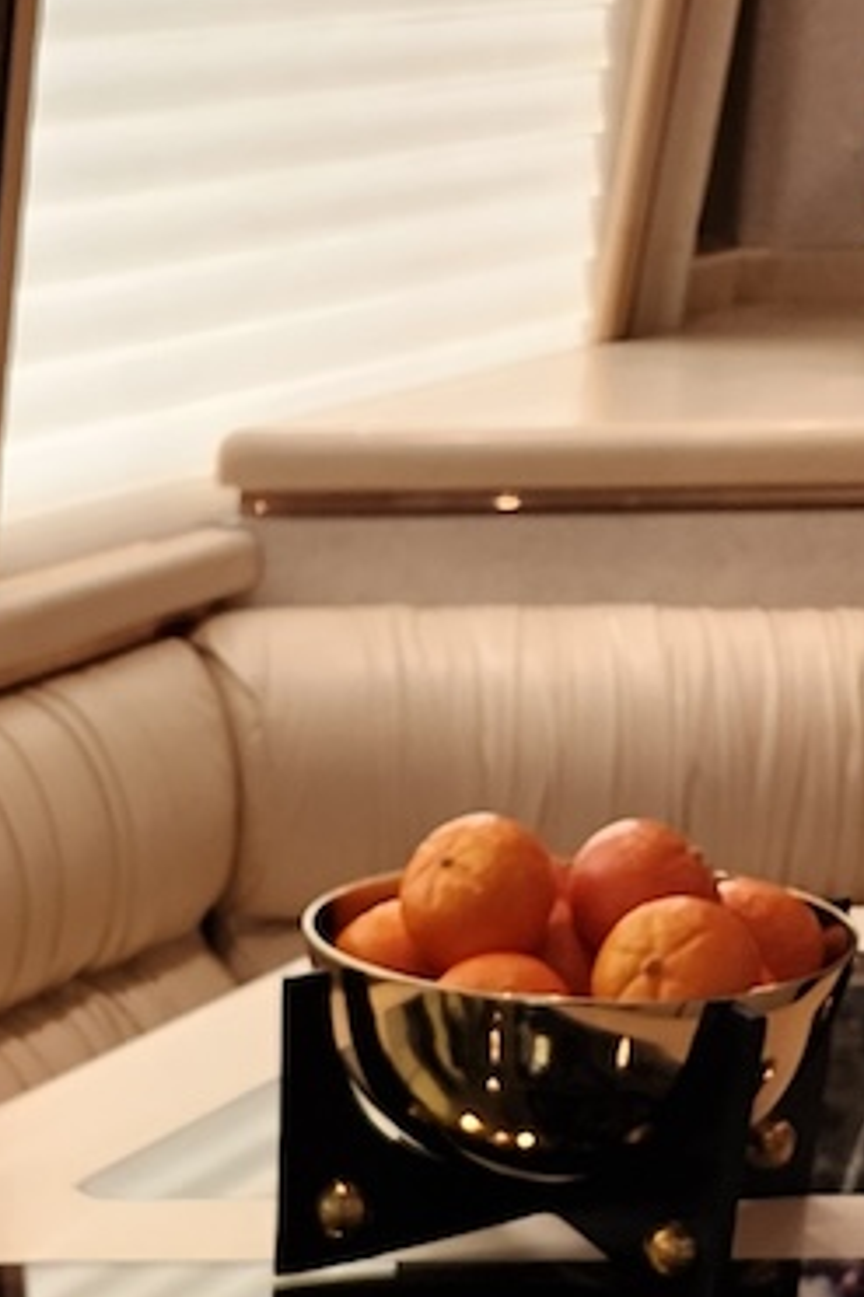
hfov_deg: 15.5
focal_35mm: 86
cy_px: 1687
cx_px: -28
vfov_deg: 21.4
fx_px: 3099
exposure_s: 1/180
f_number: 1.8
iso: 125
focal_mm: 6.4
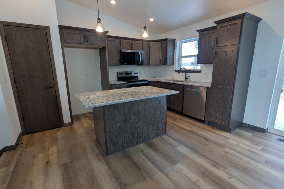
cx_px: 140
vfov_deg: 70.4
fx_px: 134
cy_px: 97
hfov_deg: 93.3
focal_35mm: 17
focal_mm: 2.35
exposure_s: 1/60
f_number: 2.2
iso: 40
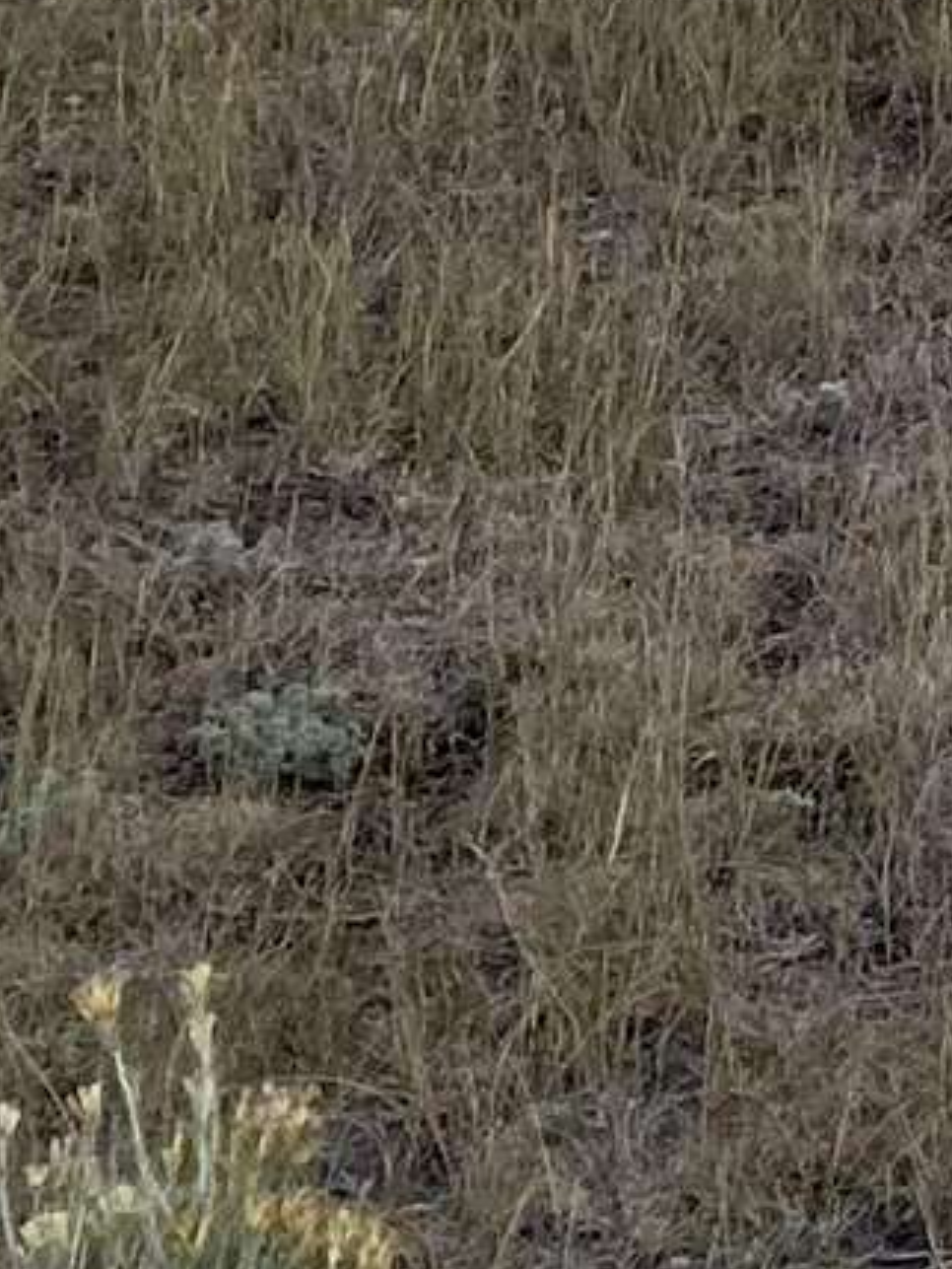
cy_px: -1985
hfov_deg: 6.5
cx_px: 3805
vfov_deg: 9.3
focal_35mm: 186
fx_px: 6817
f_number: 1.8
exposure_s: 1/3846
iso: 32
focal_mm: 4.25
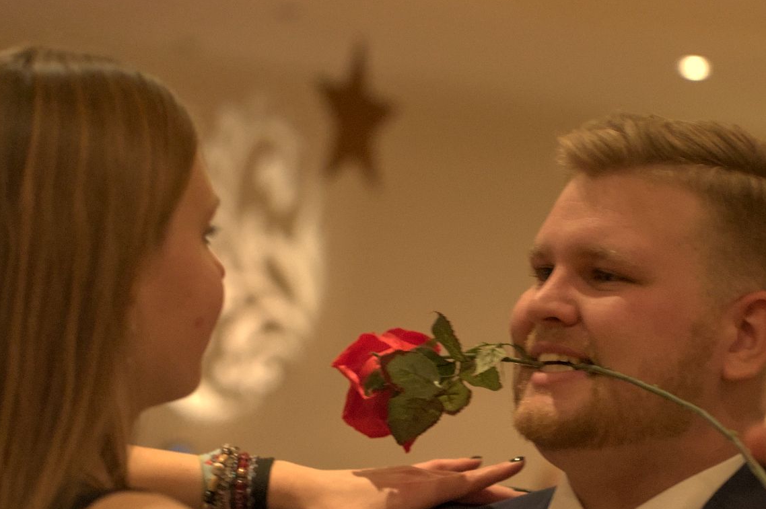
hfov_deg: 15.2
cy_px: 455
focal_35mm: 135
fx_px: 2870
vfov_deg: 10.1
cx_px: 502
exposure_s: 1/100
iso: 3200
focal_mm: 75
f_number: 2.8
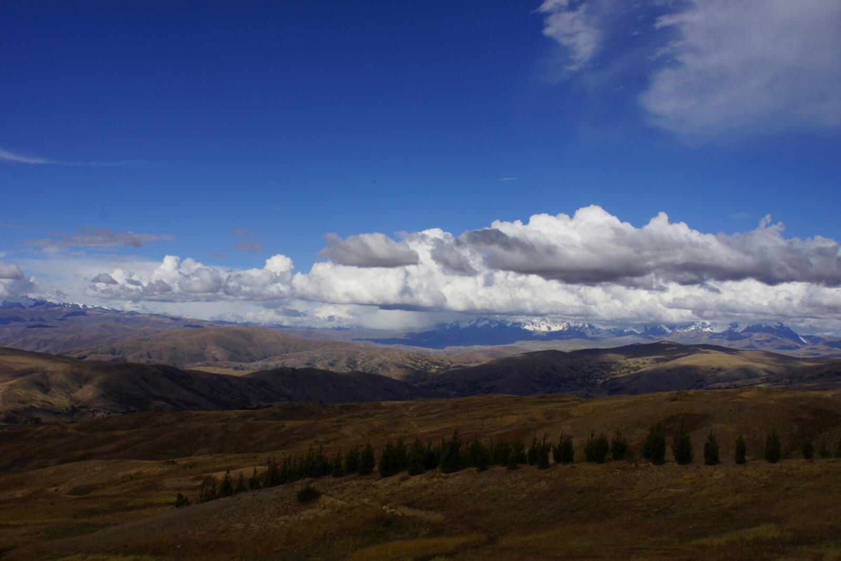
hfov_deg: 50.7
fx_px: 888
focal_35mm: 38
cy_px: 280
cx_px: 420
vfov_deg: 35.1
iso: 100
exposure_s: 1/250
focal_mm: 25.5
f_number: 13
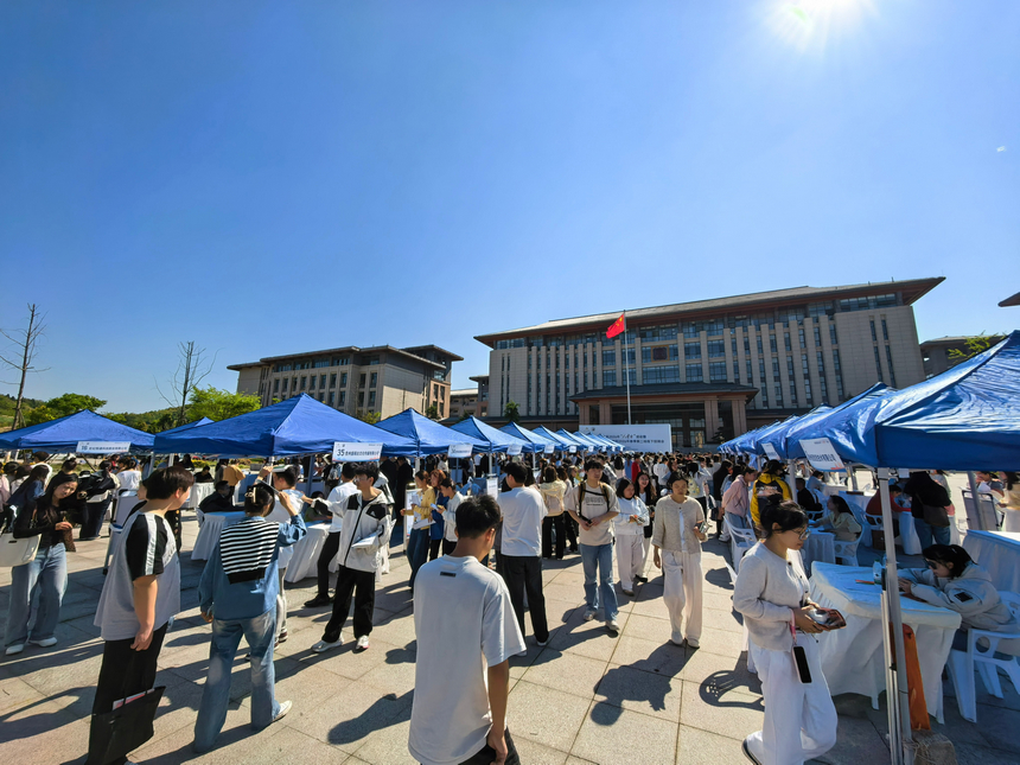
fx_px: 383
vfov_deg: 89.9
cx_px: 510
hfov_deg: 106.2
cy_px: 382
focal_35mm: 13
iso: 50
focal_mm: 1.95
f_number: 2.2
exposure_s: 1/3333
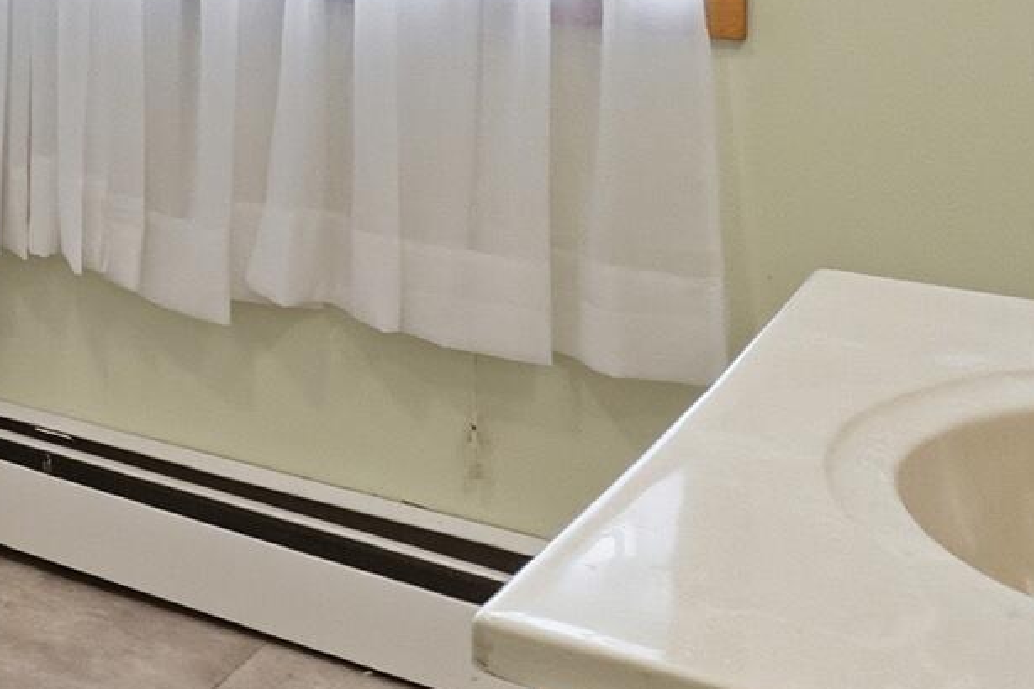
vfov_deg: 19.8
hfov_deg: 24.0
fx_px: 1752
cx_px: -609
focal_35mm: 61
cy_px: -292
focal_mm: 10
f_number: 11
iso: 400
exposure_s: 1/640
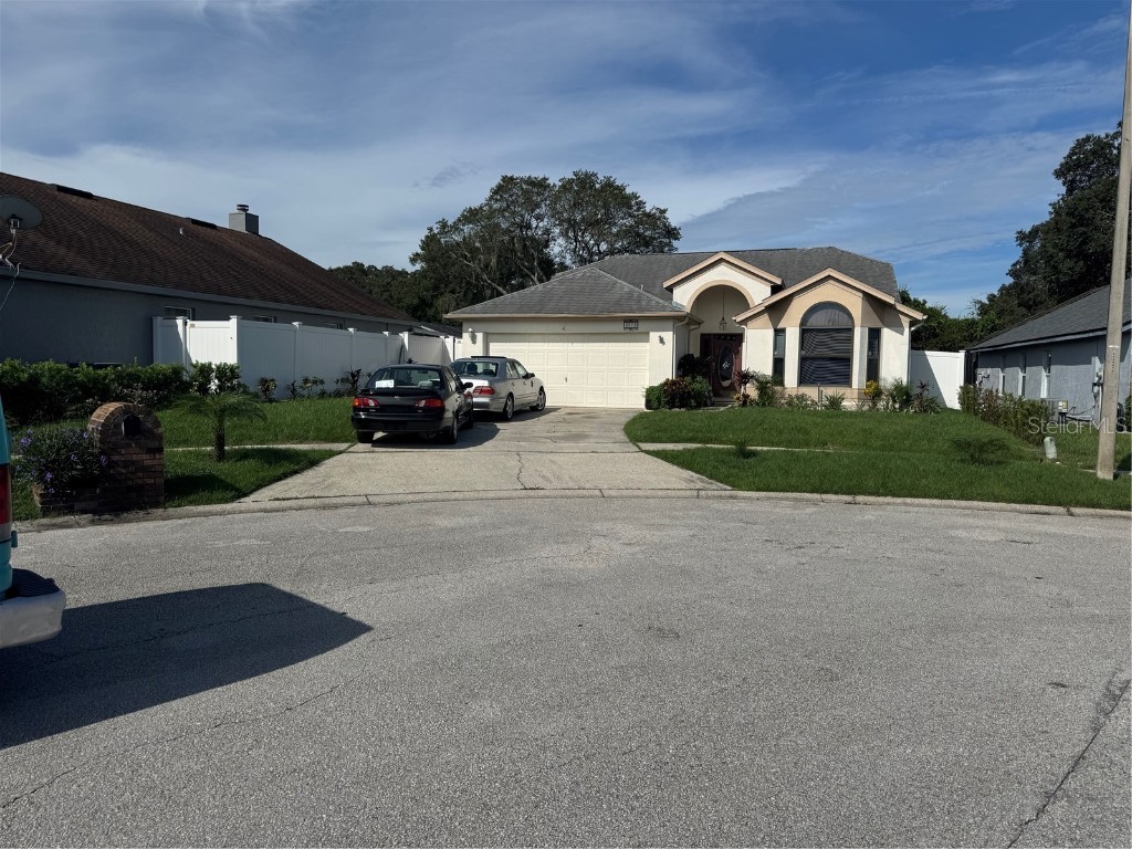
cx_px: 566
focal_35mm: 24
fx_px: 785
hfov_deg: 71.6
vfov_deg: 56.8
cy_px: 424
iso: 80
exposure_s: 1/9009
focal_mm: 6.76
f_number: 1.78
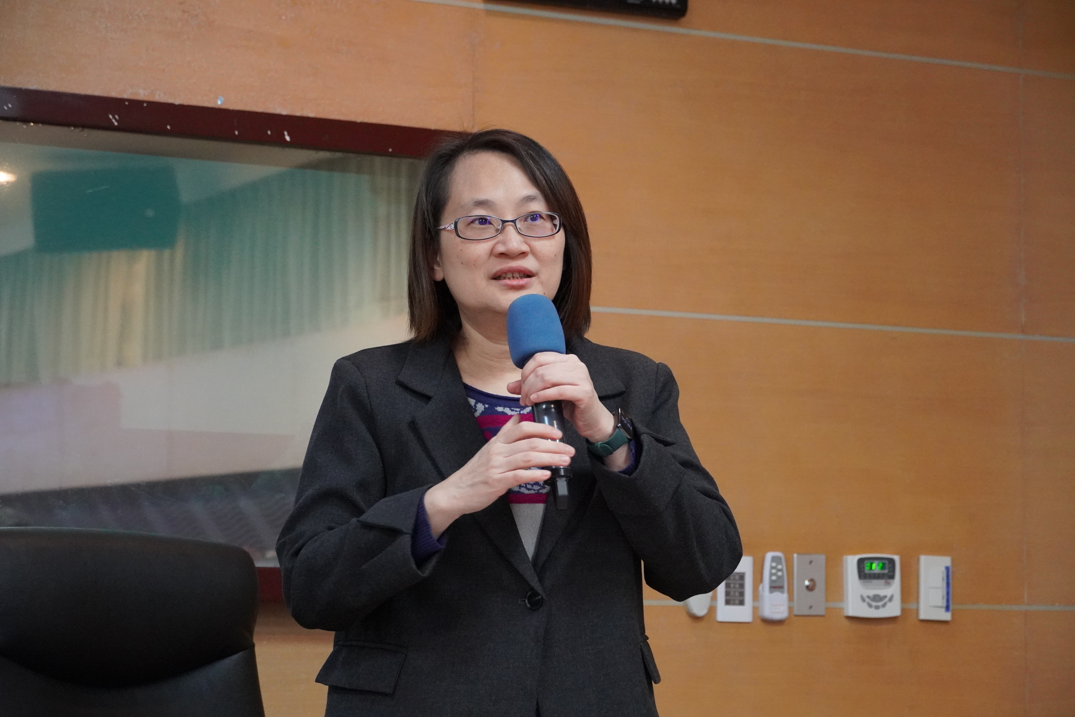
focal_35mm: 94
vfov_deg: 14.5
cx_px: 538
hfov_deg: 21.6
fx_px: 2822
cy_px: 358
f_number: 5.6
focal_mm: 63
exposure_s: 1/160
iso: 4000
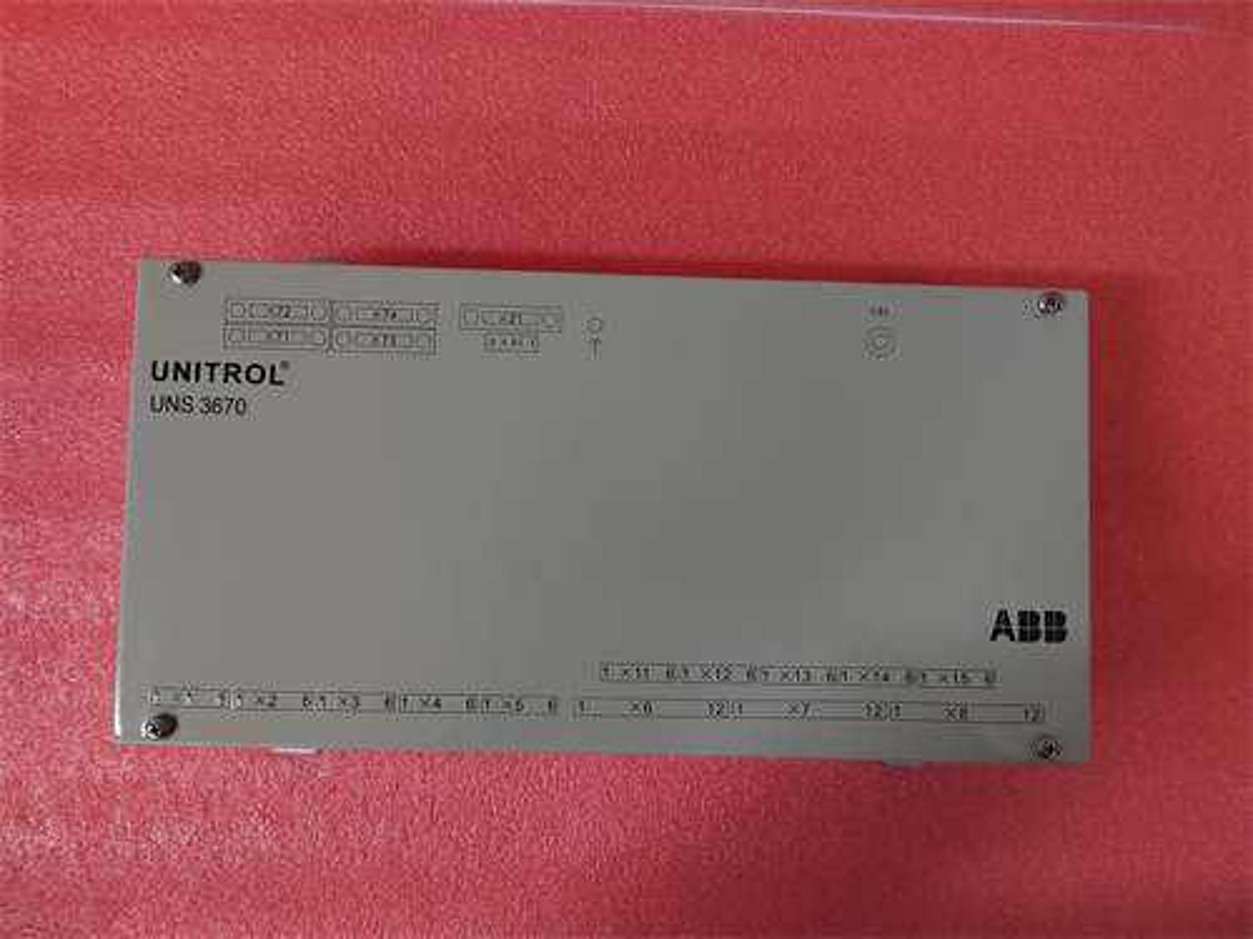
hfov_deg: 73.9
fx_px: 833
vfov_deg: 58.9
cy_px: 470
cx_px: 626
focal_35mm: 23
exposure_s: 1/100
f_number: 1.9
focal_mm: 5.52
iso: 1906
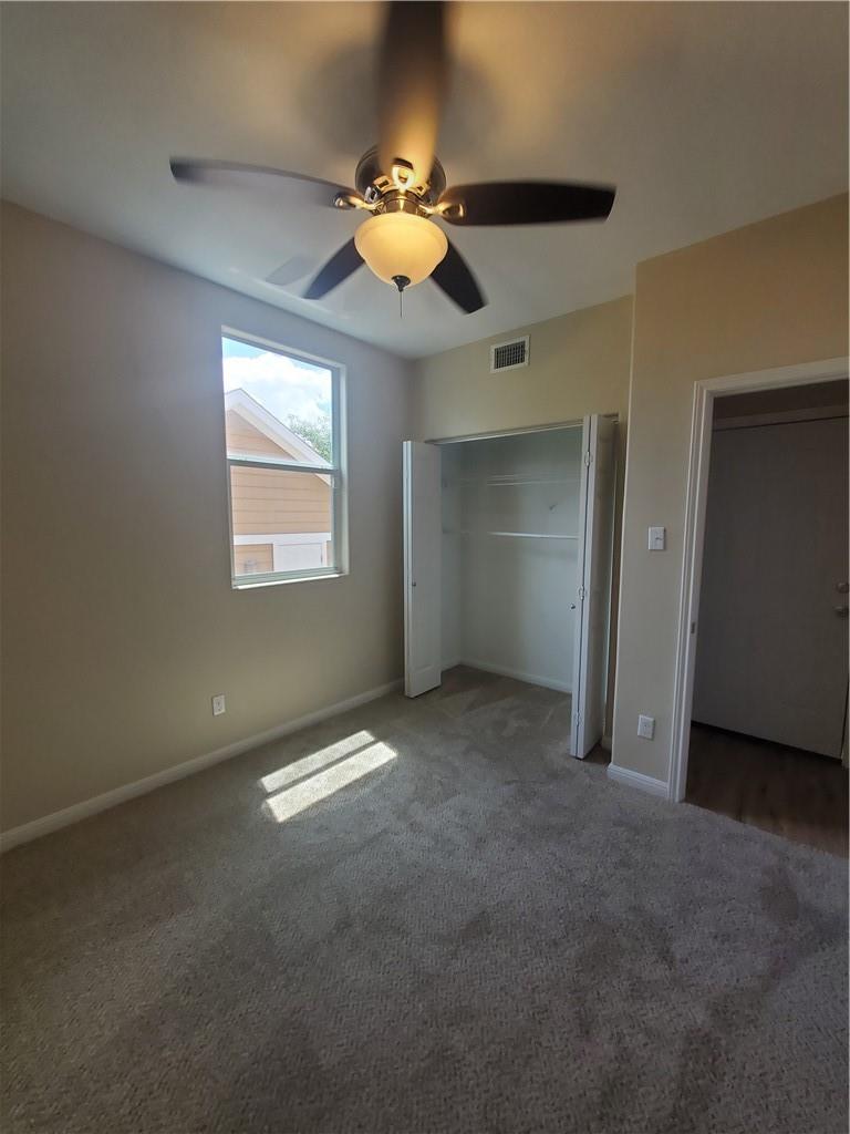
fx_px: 426
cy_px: 567
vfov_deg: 106.2
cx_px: 425
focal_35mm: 13
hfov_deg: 89.9
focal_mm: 1.8
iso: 80
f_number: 2.2
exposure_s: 1/120
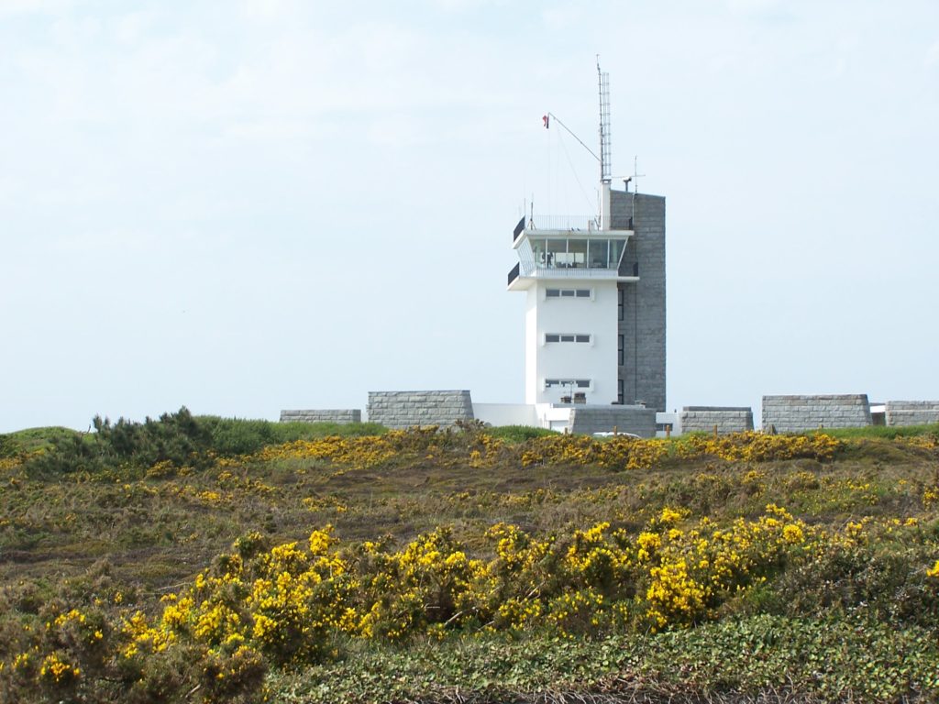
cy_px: 352
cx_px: 470
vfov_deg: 19.6
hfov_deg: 26.0
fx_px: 2034
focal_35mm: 75
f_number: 3.2
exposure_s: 1/1000
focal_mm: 12.4
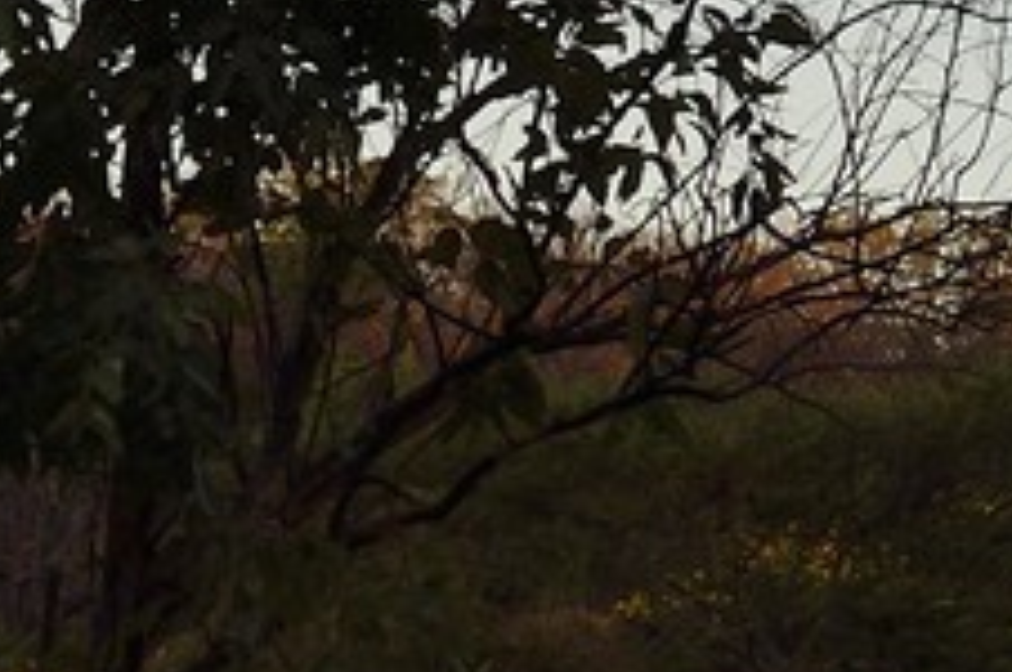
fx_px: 6962
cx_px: 3367
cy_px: -108
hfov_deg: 7.1
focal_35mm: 248
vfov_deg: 5.5
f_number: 10
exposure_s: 1/160
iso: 400
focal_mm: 35
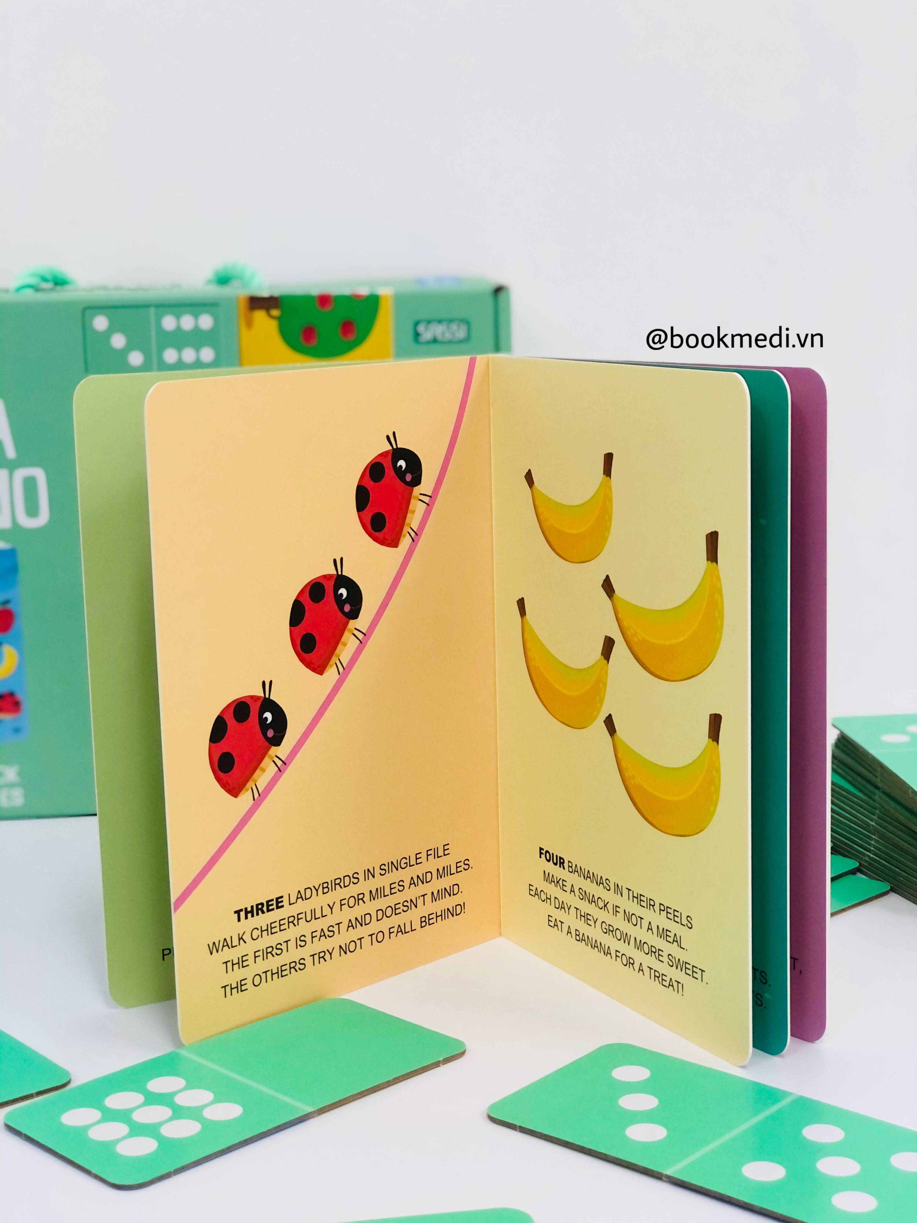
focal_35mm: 57
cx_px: 458
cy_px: 612
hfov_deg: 25.7
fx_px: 2013
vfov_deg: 33.8
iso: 64
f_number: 2.8
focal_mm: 6.6
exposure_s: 1/33
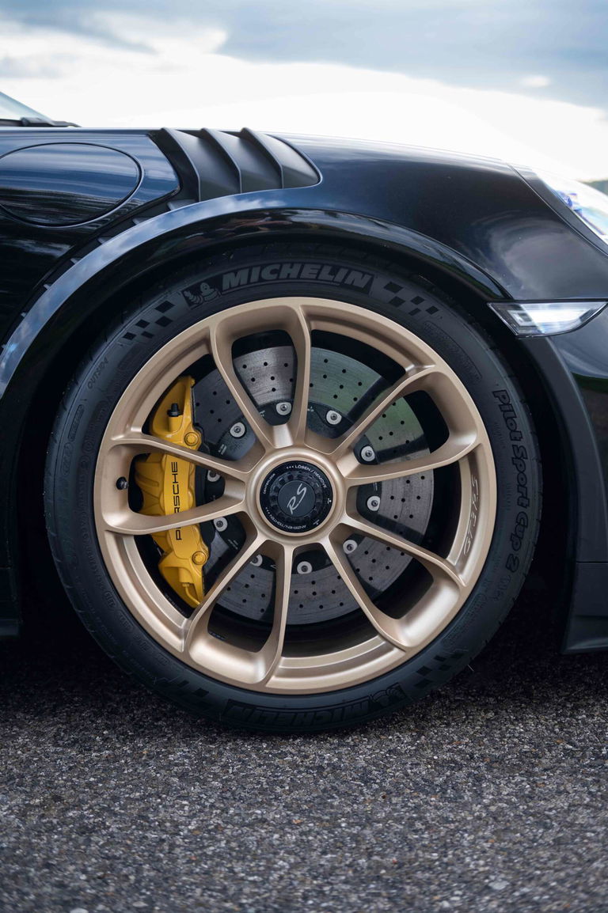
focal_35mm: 45
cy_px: 456
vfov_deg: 43.6
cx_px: 304
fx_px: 1141
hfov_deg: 29.8
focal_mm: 45
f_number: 2.8
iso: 200
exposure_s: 1/50
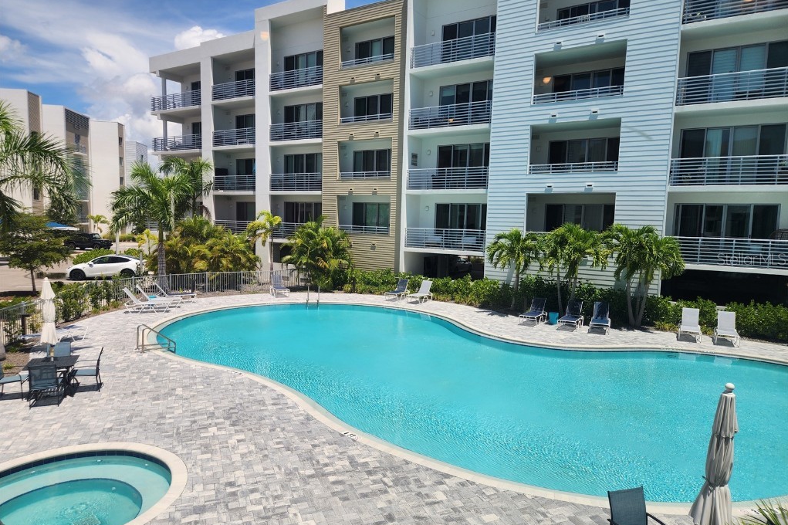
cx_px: 394
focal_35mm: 24
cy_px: 259
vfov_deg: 53.1
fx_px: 525
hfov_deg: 73.8
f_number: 1.8
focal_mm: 5.4
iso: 20
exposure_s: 1/1449
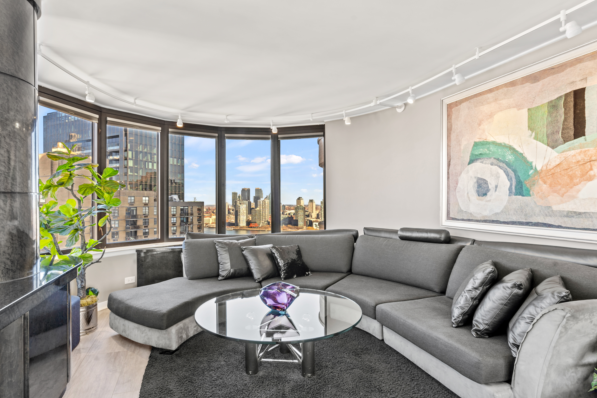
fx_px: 298
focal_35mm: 18
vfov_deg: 67.4
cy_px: 206
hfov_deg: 90.0
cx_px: 293
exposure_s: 1/3
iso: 100
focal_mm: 16
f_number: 10
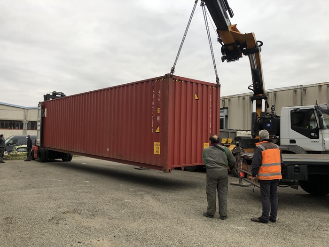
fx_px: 266
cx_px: 164
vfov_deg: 49.7
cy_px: 124
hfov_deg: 63.4
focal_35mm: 28
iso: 40
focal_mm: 4
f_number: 1.8
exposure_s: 1/120
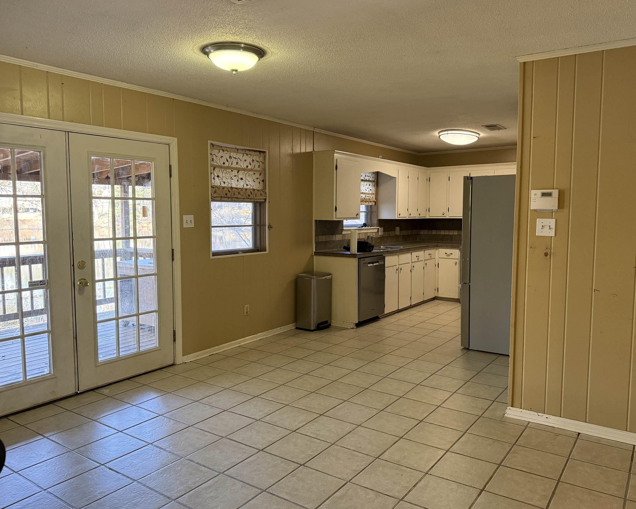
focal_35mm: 26
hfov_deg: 65.9
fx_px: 489
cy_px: 251
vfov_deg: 54.9
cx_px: 343
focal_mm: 6.76
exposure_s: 1/120
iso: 320
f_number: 1.78
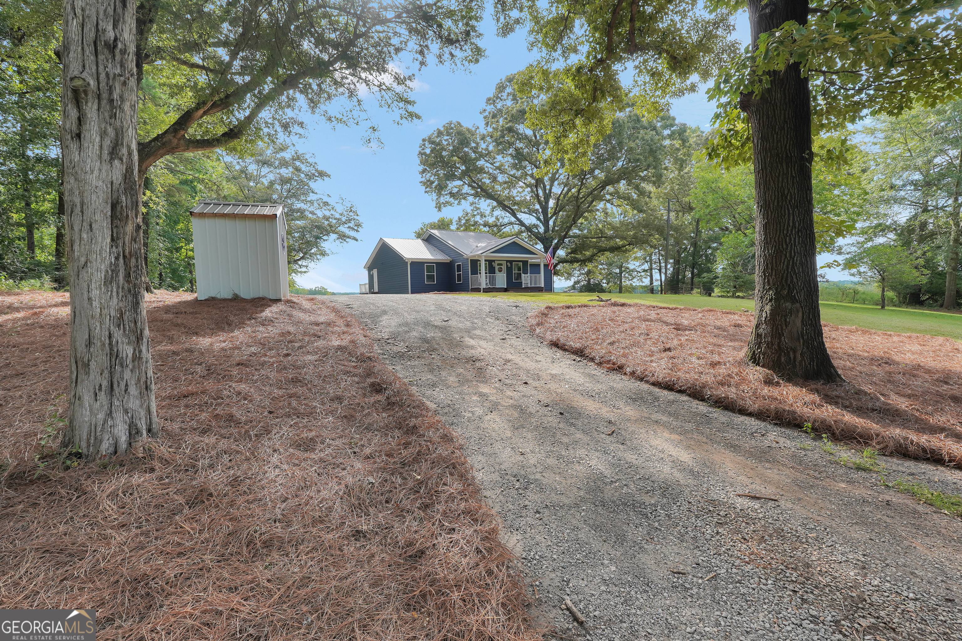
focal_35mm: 16
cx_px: 481
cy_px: 320
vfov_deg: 74.6
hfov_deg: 97.6
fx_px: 421
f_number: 6.3
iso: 100
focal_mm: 10.5
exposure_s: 1/160
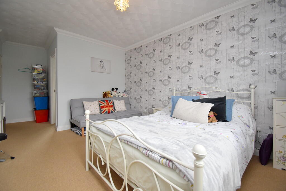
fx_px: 119
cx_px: 143
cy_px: 96
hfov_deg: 100.4
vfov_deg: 77.3
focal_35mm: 15
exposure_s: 1/200
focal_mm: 10
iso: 800
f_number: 5
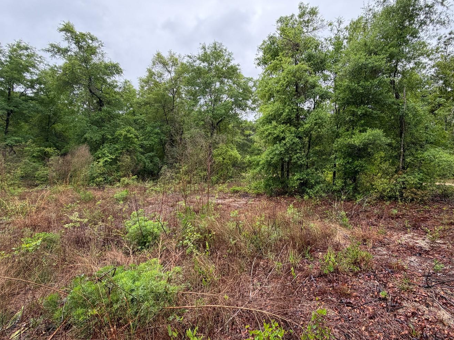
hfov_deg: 90.1
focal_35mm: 17
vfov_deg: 74.7
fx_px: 223
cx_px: 267
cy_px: 167
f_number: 2.2
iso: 50
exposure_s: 1/224
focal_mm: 2.22
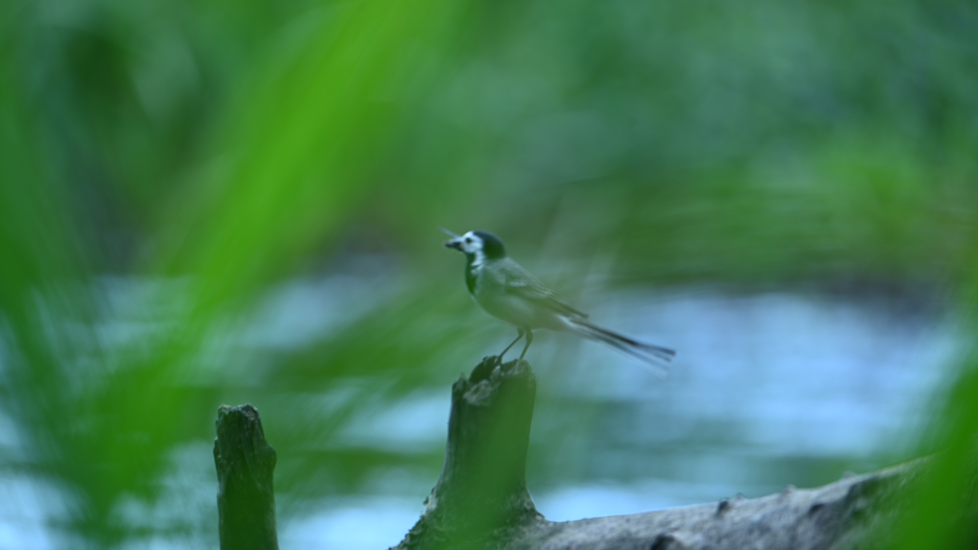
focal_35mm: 524
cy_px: 255
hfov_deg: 4.1
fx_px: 13589
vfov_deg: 2.3
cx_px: 489
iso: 140
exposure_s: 1/100
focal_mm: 500
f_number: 6.7
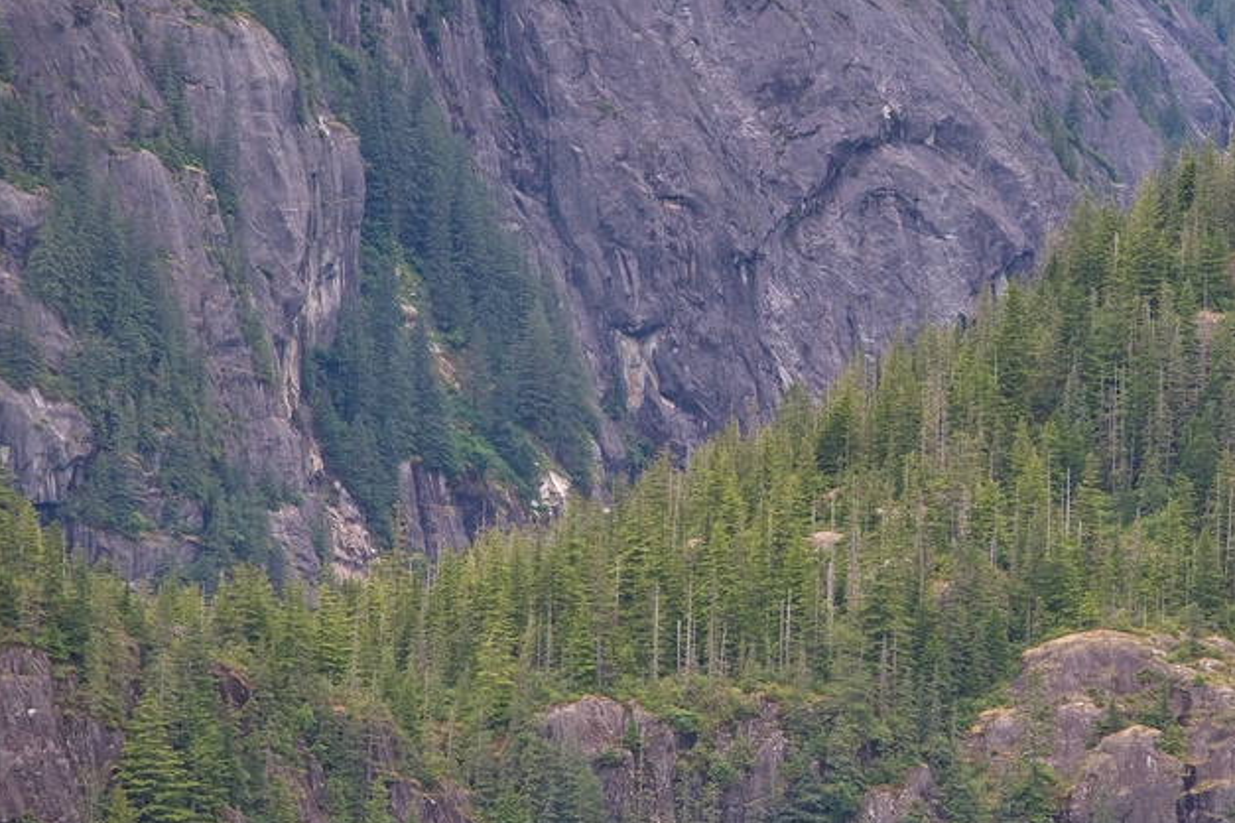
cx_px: 928
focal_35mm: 245
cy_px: 396
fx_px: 8404
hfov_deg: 8.4
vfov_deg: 5.6
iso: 200
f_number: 4
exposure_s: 1/250
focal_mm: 120
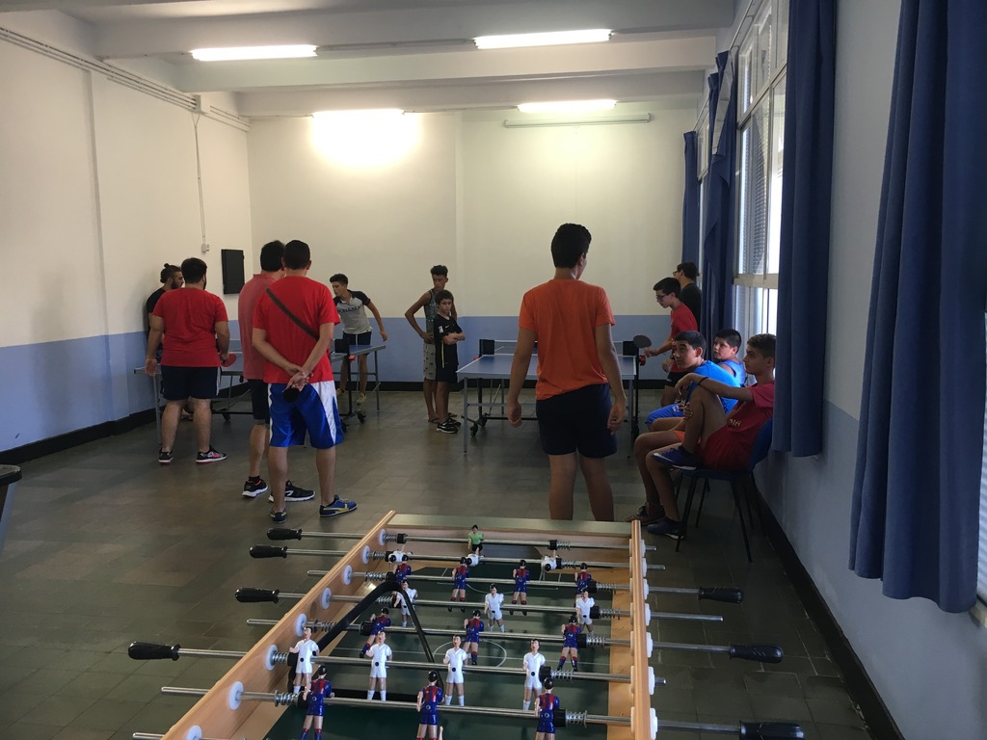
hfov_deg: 61.7
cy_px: 370
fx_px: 827
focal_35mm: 29
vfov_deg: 48.2
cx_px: 494
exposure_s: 1/33
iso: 50
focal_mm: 4.15
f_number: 2.2
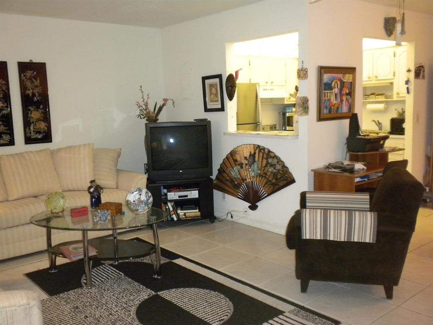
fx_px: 463
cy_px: 162
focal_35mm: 37
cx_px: 216
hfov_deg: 50.1
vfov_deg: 38.7
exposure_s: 1/30
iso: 400
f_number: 3.5
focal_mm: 6.6
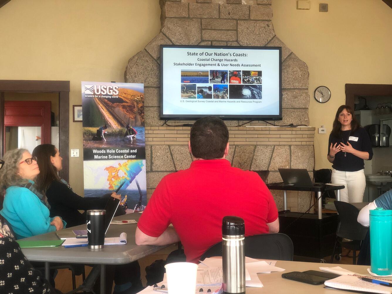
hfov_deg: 36.8
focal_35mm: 52
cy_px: 147
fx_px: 589
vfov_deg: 28.0
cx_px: 196
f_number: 2.4
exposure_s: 1/60
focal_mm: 6
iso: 80
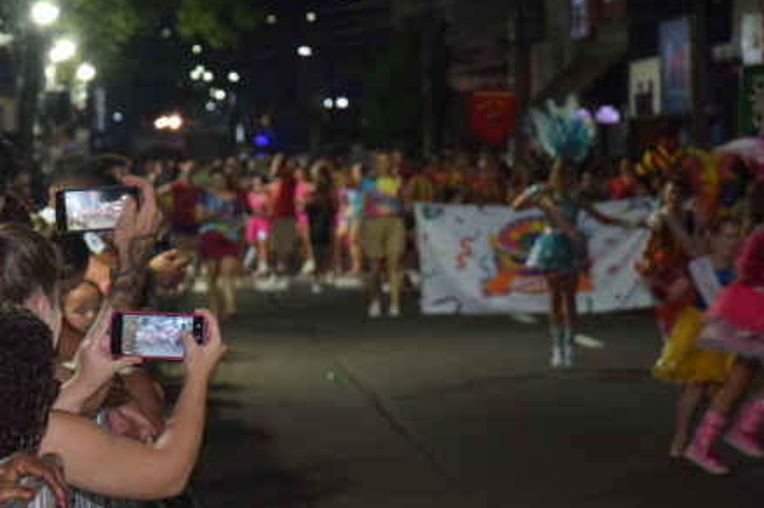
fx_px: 4170
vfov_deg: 7.0
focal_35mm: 197
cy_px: 265
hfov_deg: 10.5
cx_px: 296
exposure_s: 1/60
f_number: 5.6
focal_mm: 105
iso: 1000
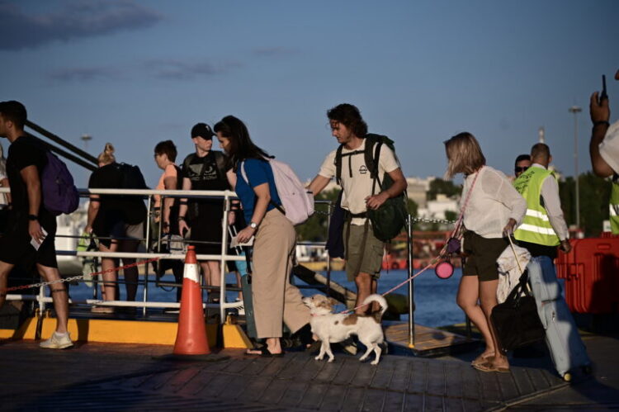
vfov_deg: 11.4
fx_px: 2062
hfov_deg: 17.1
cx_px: 310
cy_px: 206
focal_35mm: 120
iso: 320
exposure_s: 1/6400
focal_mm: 120
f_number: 4
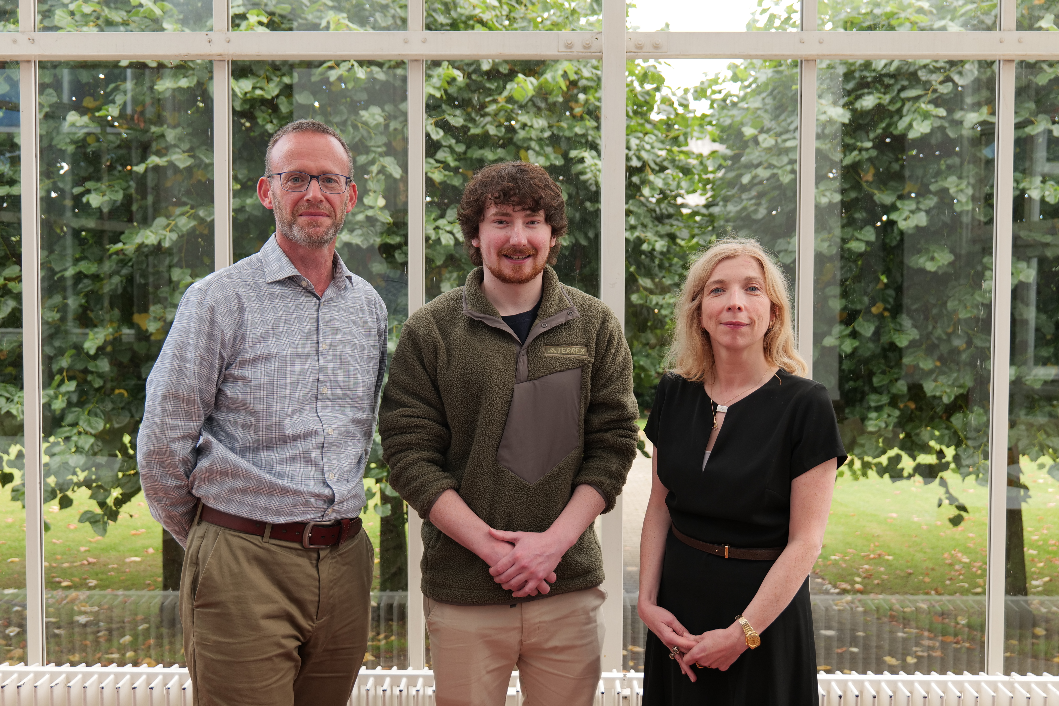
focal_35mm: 31
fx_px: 912
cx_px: 530
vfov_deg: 42.3
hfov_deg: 60.3
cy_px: 353
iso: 320
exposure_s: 1/50
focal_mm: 31
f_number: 4.2
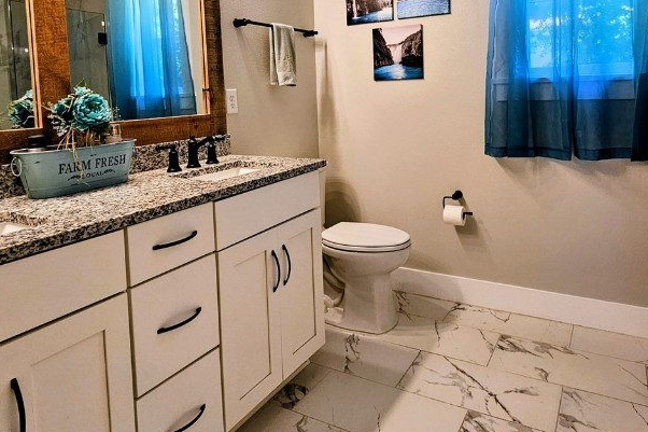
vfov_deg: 52.7
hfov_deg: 76.0
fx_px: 414
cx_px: 350
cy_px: 110
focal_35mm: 23
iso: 80
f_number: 2.2
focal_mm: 2.2
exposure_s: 1/60
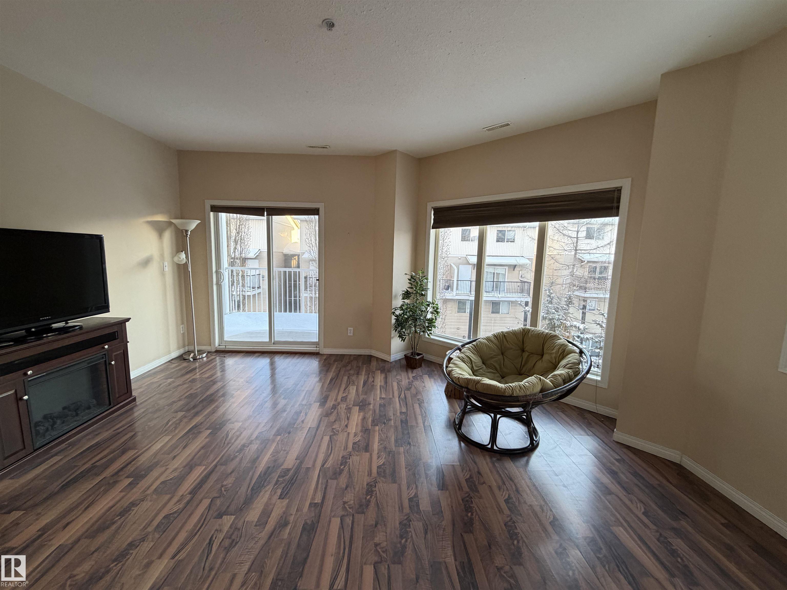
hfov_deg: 102.1
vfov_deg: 85.7
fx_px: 318
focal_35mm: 14
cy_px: 295
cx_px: 394
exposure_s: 1/120
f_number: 2.2
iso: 200
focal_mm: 2.22
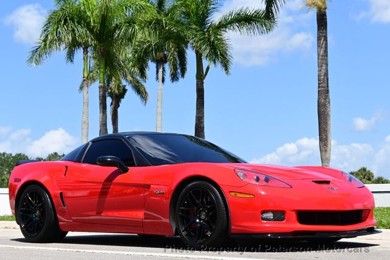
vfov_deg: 18.2
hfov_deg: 27.0
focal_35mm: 75
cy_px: 130
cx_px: 195
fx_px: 812
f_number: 8
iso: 100
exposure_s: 1/250
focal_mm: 50
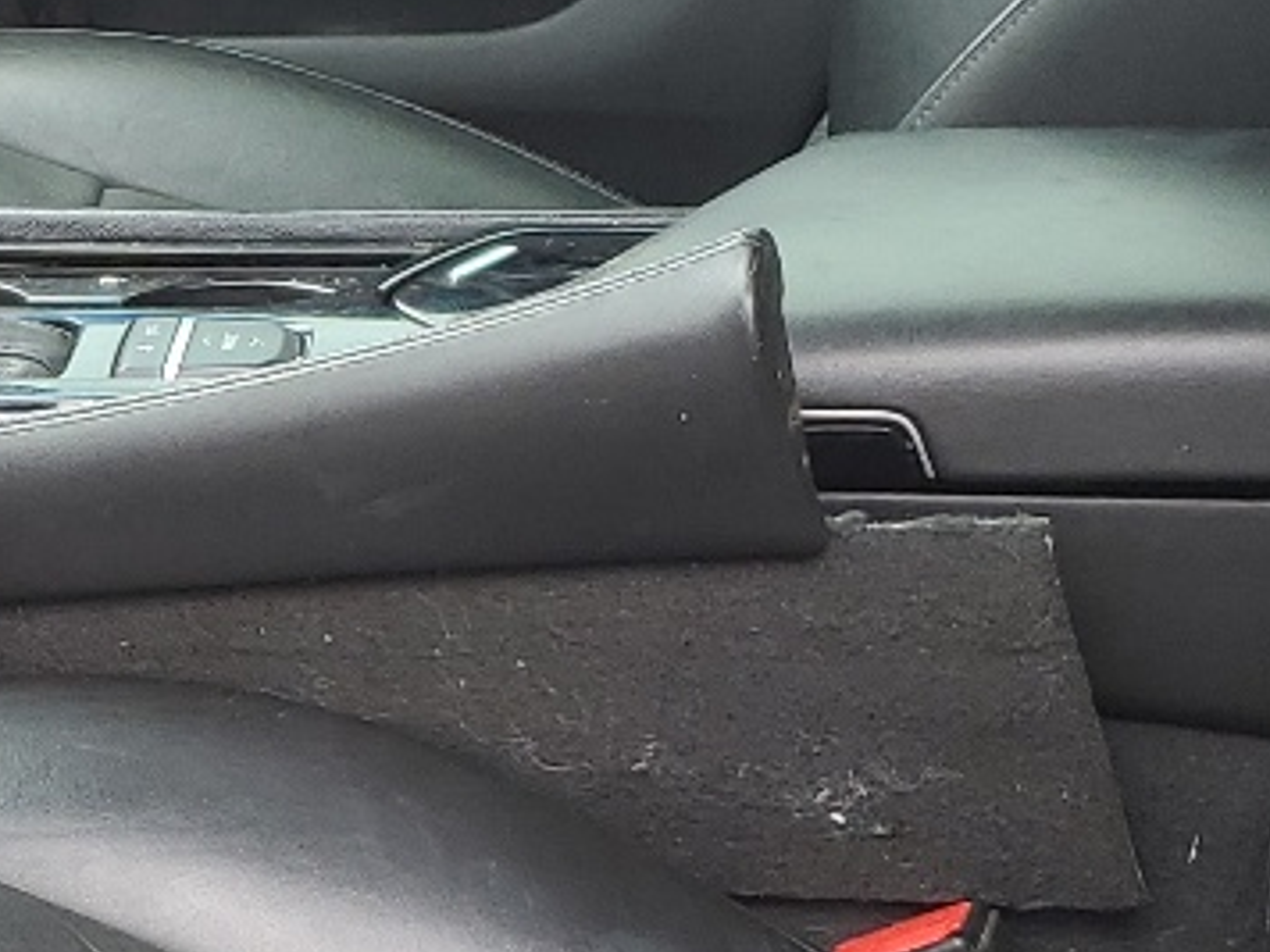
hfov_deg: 16.3
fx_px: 4293
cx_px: -168
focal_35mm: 117
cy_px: 770
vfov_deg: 12.6
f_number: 1.5
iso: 50
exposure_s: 1/204
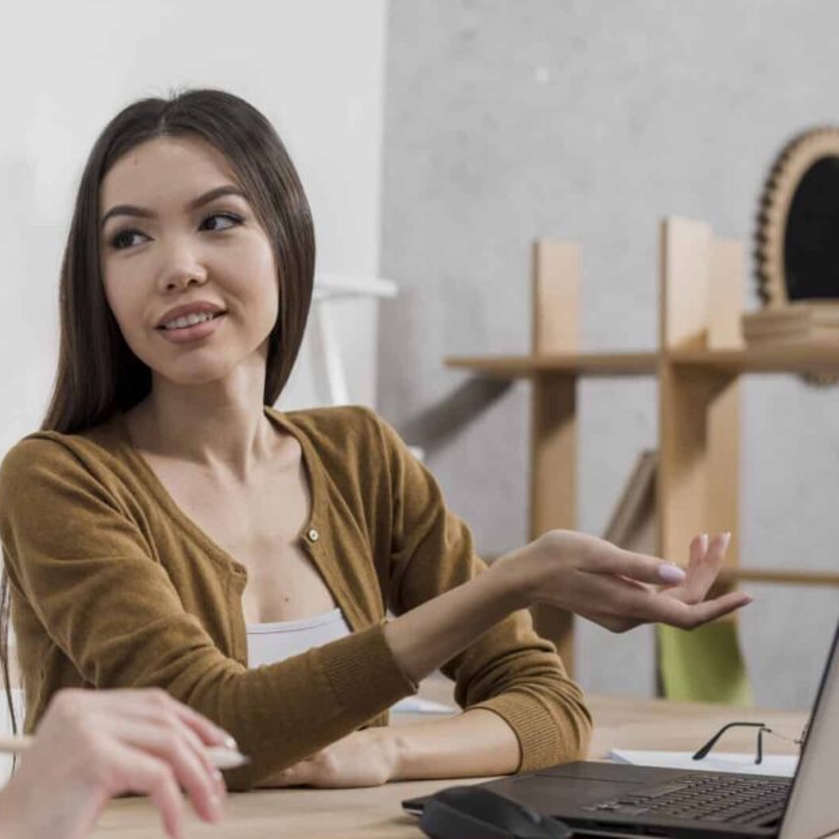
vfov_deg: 21.1
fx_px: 2249
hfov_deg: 20.7
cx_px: 84
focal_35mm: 82
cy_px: 462
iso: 320
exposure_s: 1/100
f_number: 3.5
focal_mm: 50
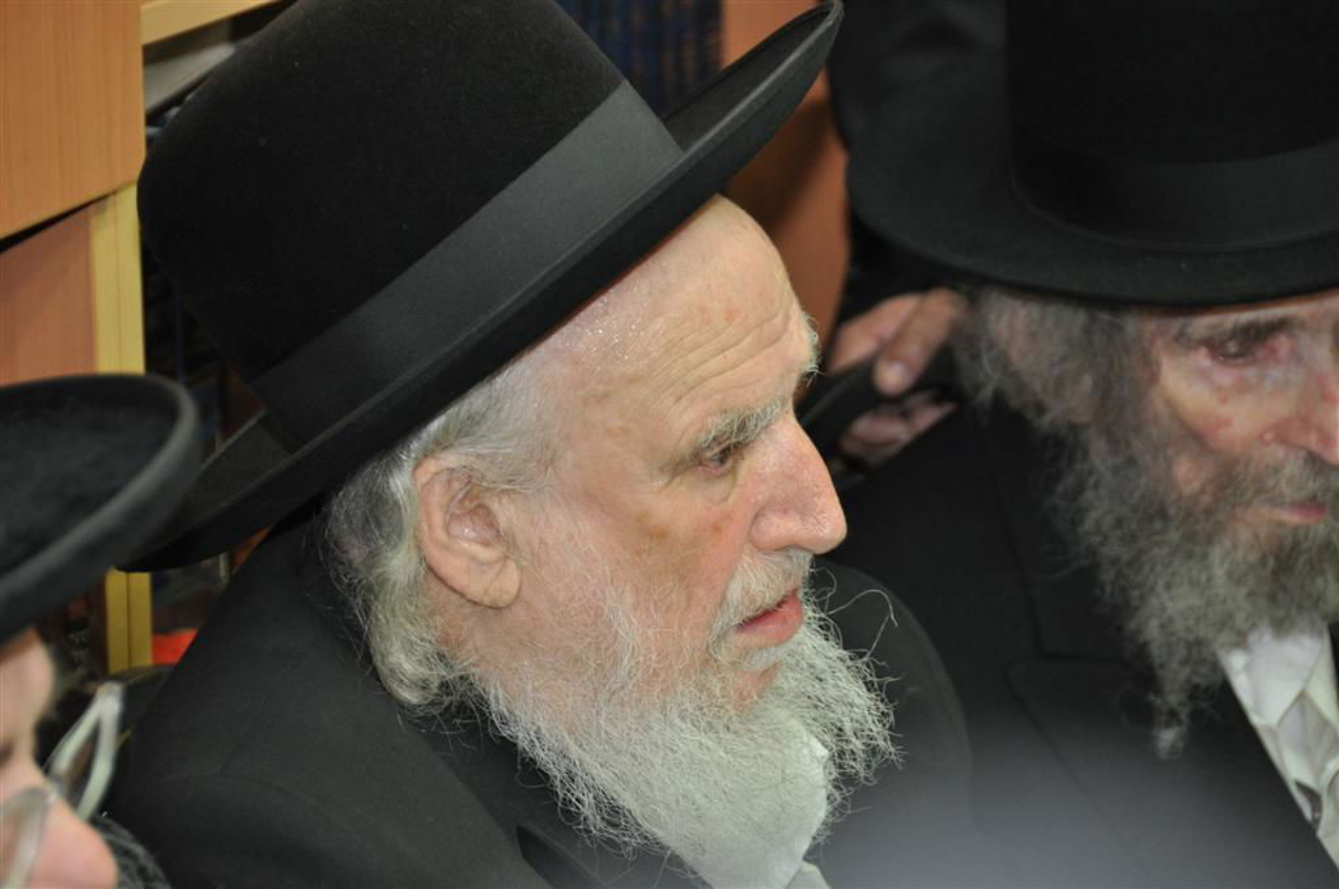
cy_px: 444
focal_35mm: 225
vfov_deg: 6.1
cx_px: 670
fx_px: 8358
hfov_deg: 9.2
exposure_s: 1/60
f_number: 5.6
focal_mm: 150
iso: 800
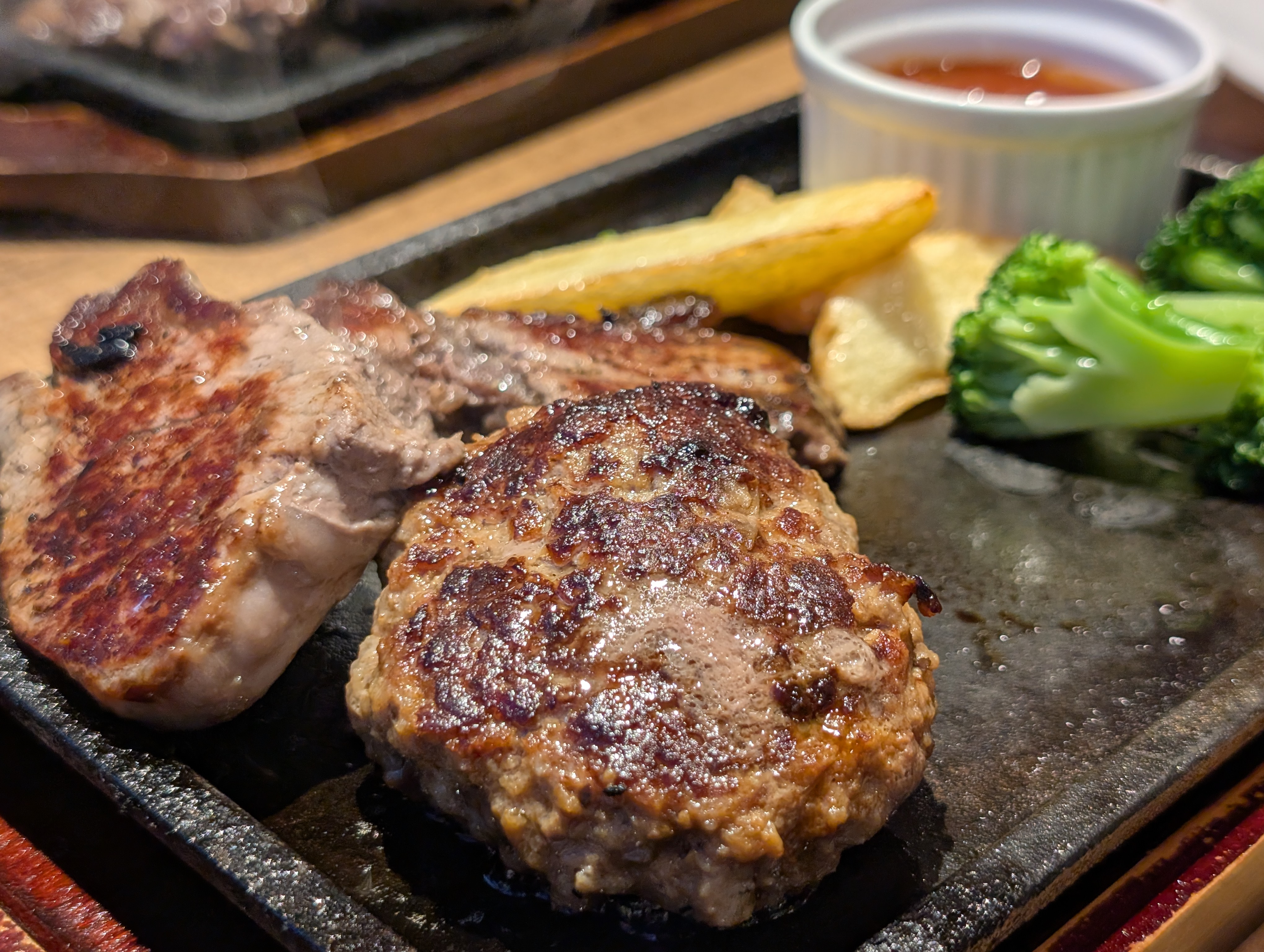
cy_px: 476
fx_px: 1792
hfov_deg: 38.9
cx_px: 632
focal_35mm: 49
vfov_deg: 29.7
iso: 101
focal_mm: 6.9
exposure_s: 1/130
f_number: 1.68
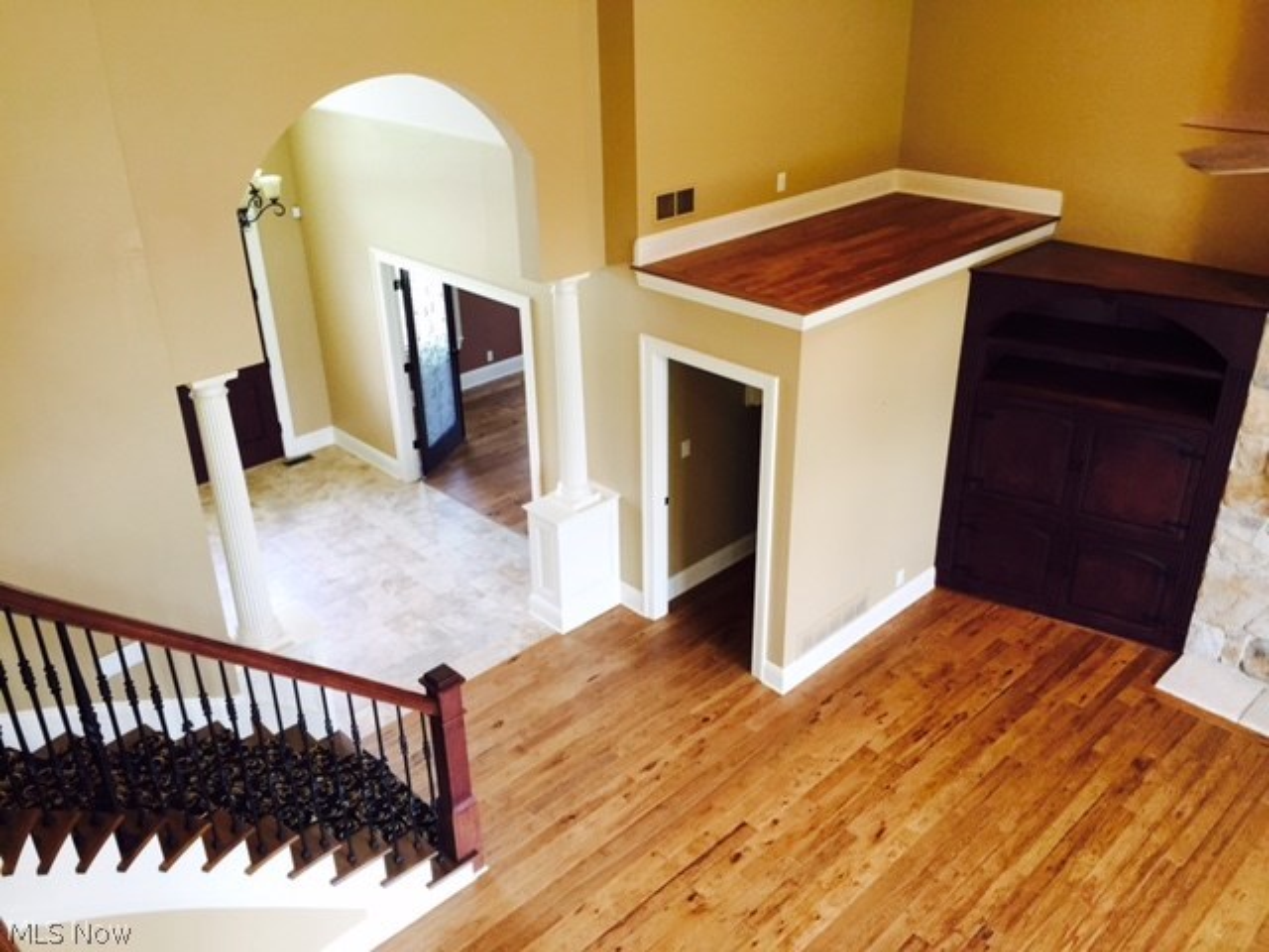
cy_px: 476
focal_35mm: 29
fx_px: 1063
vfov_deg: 48.2
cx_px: 634
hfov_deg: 61.7
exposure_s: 1/30
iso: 50
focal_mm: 4.15
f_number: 2.2
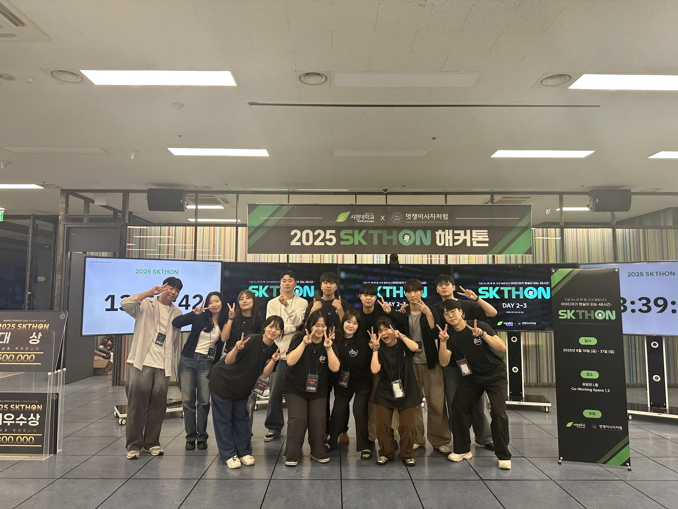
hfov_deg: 71.6
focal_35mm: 24
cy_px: 254
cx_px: 339
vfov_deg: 56.8
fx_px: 470
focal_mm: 6.86
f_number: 1.78
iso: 125
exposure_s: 1/60
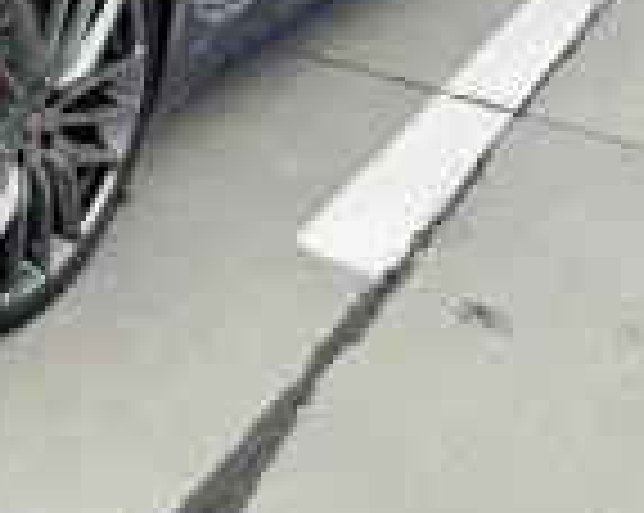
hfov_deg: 27.6
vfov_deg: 24.2
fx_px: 1123
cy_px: -36
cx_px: -153
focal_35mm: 59
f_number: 1.78
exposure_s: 1/1337
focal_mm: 6.76
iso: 80
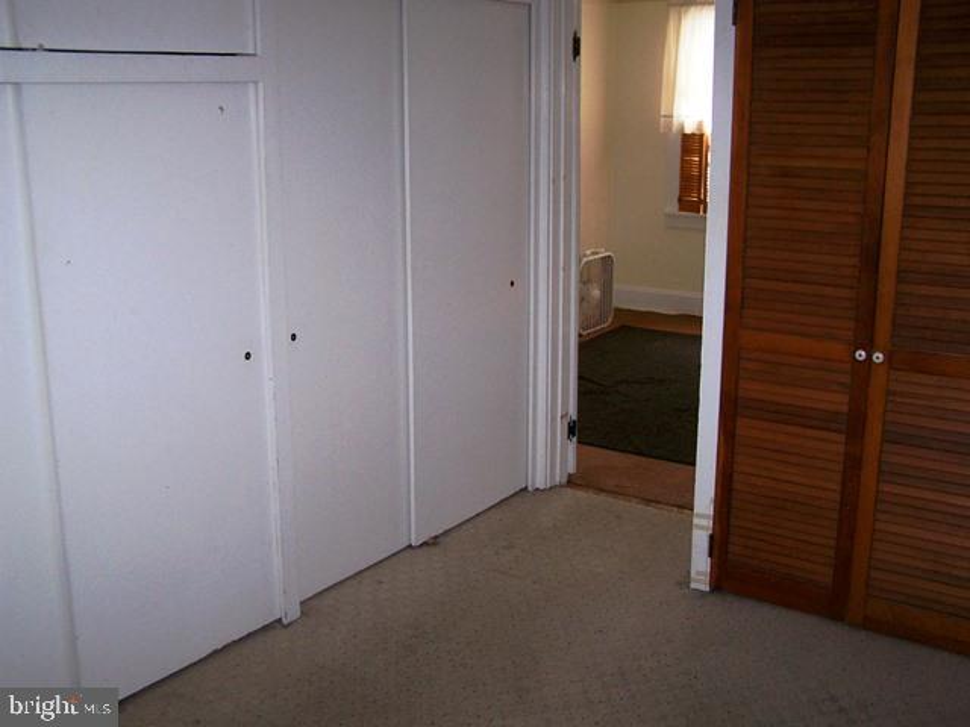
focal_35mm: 38
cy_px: 364
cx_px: 485
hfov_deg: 49.0
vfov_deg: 37.7
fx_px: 1065
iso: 160
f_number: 2.8
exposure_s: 1/60
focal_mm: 6.3
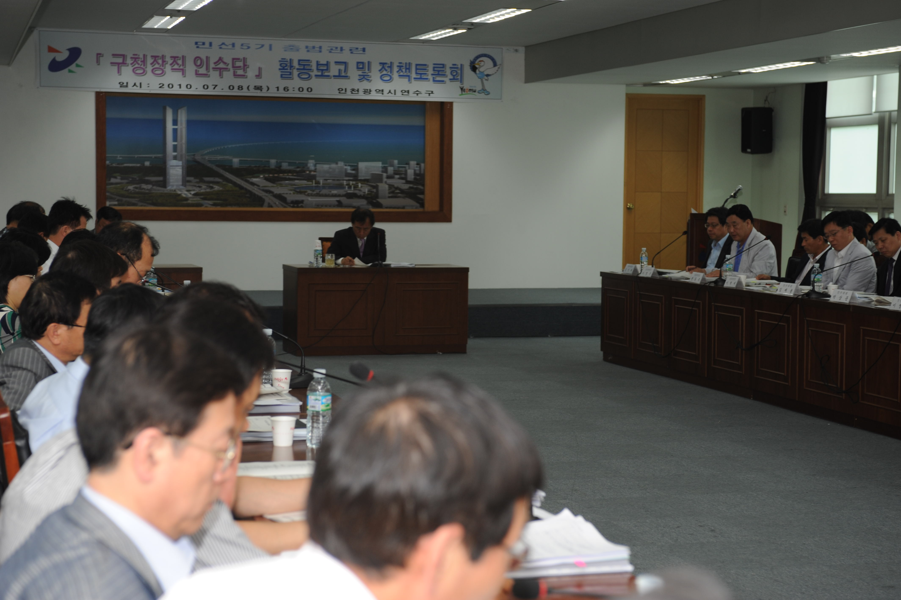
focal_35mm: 70
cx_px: 450
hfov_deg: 28.9
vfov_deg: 19.4
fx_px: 1751
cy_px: 300
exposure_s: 1/50
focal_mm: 70
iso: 400
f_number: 5.6
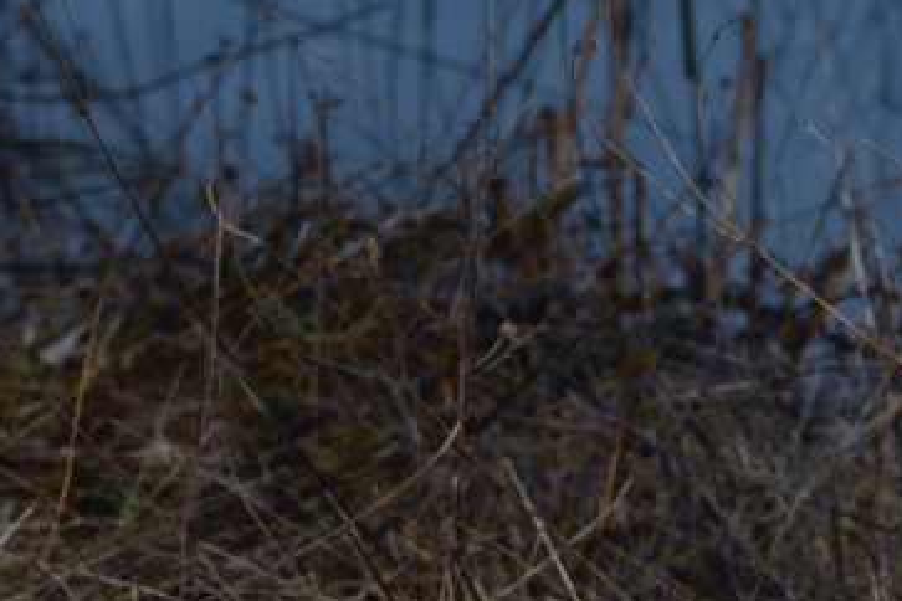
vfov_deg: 4.2
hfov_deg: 6.5
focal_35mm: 317
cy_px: 1530
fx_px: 7942
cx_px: 1014
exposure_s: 1/125
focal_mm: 60
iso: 400
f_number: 7.1
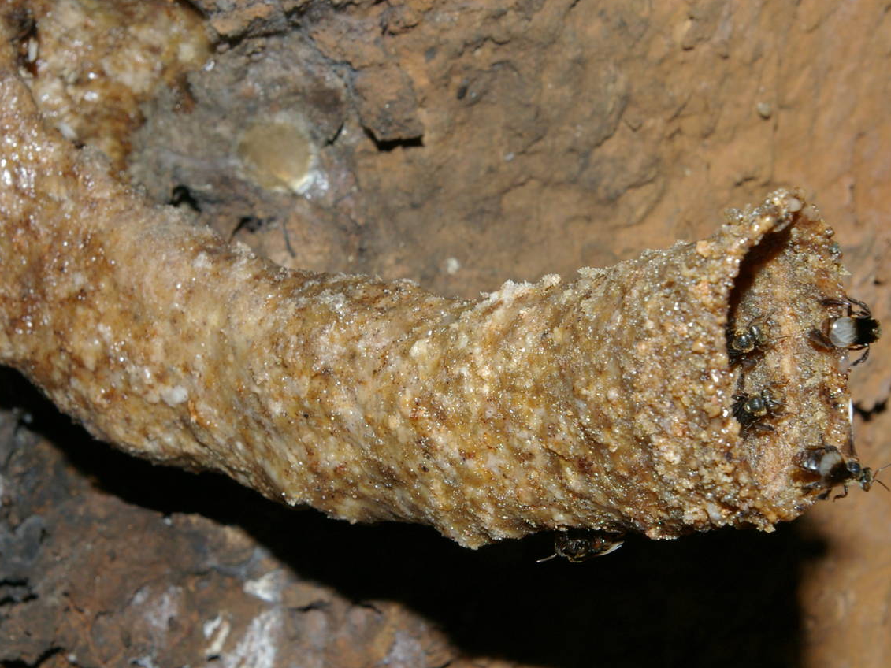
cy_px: 407
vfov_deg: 16.8
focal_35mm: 88
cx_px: 484
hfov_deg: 22.3
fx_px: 2257
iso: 400
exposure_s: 1/60
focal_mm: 43
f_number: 16
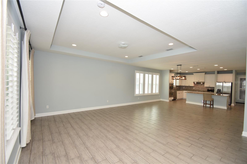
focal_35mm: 15
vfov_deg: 77.3
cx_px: 124
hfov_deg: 100.4
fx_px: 103
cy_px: 82
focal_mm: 10
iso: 250
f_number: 4
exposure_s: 1/60
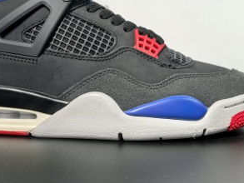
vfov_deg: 31.3
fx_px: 324
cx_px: 92
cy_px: 62
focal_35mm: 46
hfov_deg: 40.9
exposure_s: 1/295
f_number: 2
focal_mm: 6.98
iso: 50
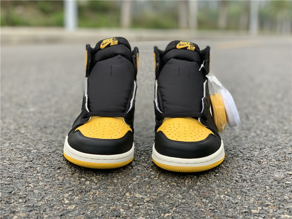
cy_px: 110
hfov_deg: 36.8
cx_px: 146
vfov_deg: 28.0
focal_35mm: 52
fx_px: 439
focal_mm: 6
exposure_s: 1/121
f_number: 2.4
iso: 125
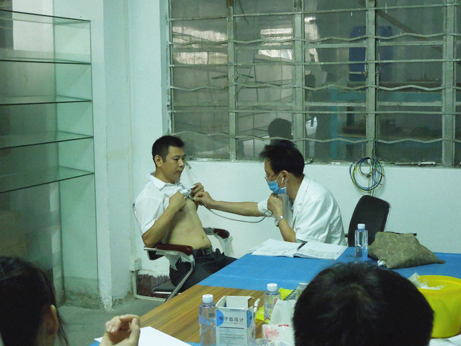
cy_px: 173
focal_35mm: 54
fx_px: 719
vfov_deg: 27.0
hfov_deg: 35.5
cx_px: 230
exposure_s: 1/125
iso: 3200
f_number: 4.2
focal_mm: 9.8
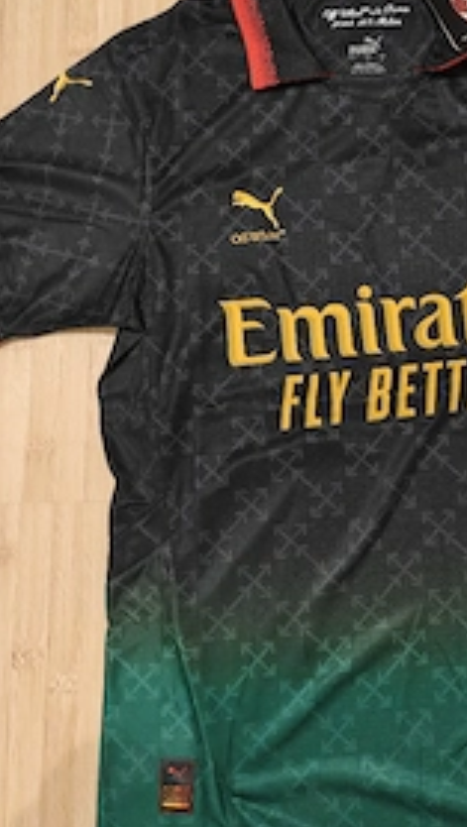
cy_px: 363
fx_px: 790
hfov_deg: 31.8
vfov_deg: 55.1
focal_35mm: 36
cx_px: 396
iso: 1600
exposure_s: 1/100
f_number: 1.6
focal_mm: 6.06
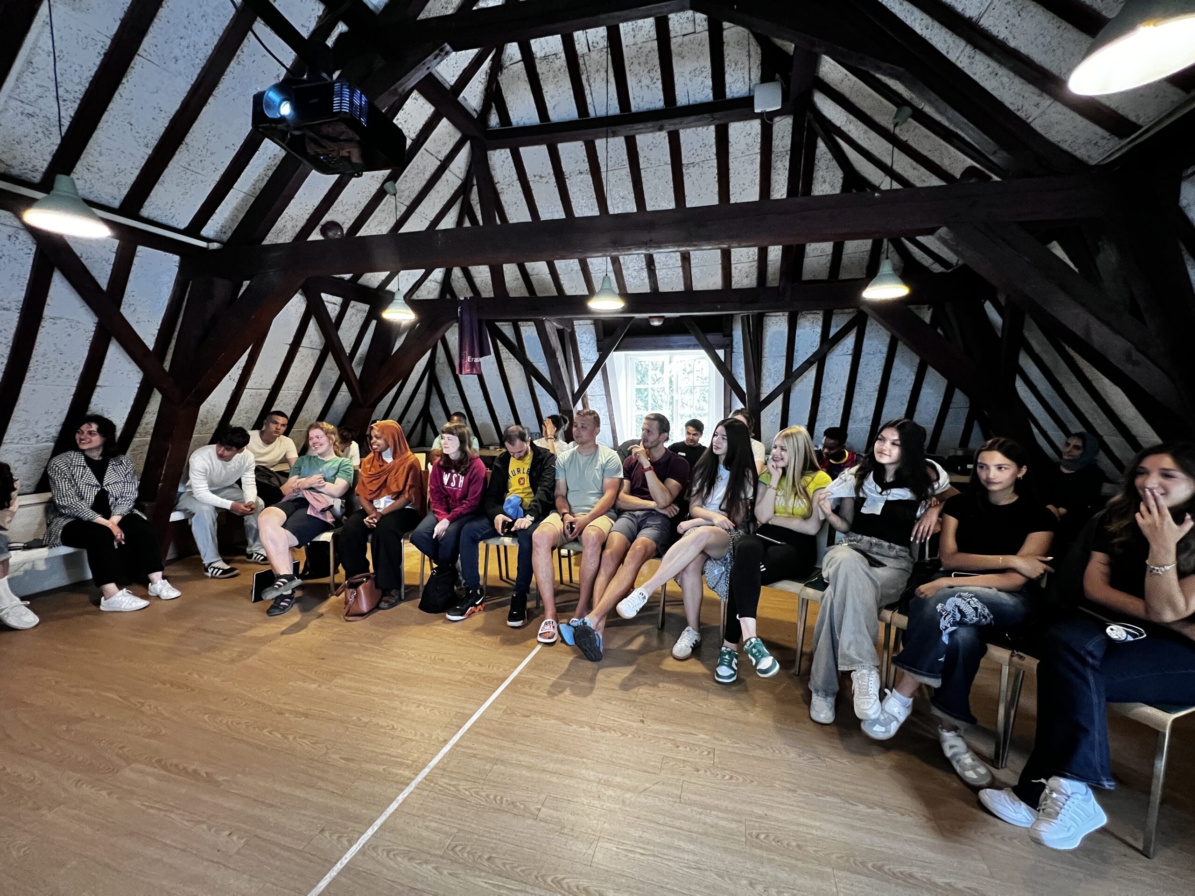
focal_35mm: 13
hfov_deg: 106.2
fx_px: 449
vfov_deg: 89.9
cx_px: 598
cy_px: 448
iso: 800
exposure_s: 1/40
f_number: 1.8
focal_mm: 1.57
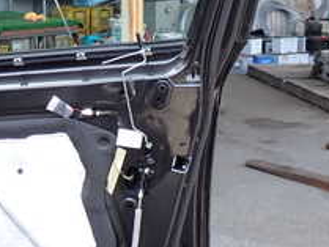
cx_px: 13
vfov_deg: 16.1
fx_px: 875
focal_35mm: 92
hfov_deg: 20.7
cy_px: 101
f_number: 3.2
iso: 100
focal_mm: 5.79
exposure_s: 1/60
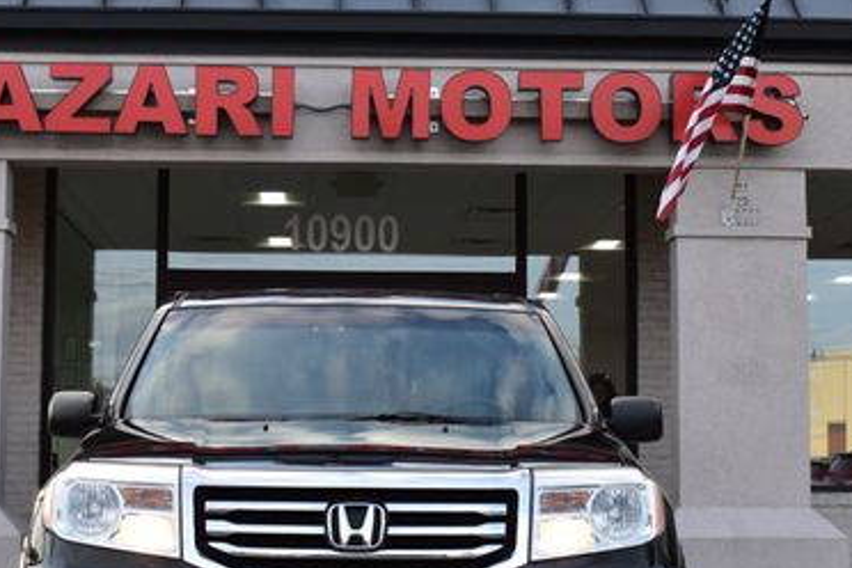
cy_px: 334
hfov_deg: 27.0
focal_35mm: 75
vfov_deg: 18.2
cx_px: 410
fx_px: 1772
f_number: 9
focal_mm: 29
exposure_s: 1/160
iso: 400
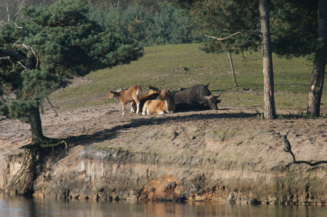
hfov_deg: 4.6
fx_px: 4084
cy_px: 108
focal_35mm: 450
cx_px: 164
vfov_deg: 3.0
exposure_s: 1/640
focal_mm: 300
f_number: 9
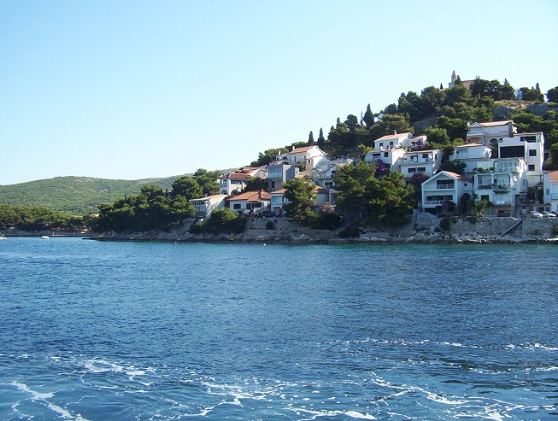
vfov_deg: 37.0
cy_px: 210
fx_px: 630
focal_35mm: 39
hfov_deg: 47.8
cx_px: 279
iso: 100
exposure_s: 1/723
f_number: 3.84
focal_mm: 5.26
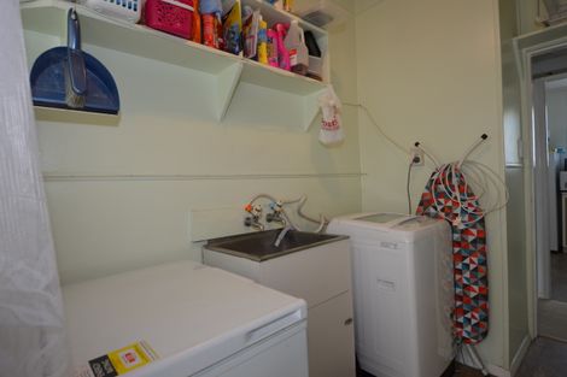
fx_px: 283
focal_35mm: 18
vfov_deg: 67.3
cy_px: 188
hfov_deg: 90.0
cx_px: 284
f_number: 5
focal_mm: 12
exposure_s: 1/60
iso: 360
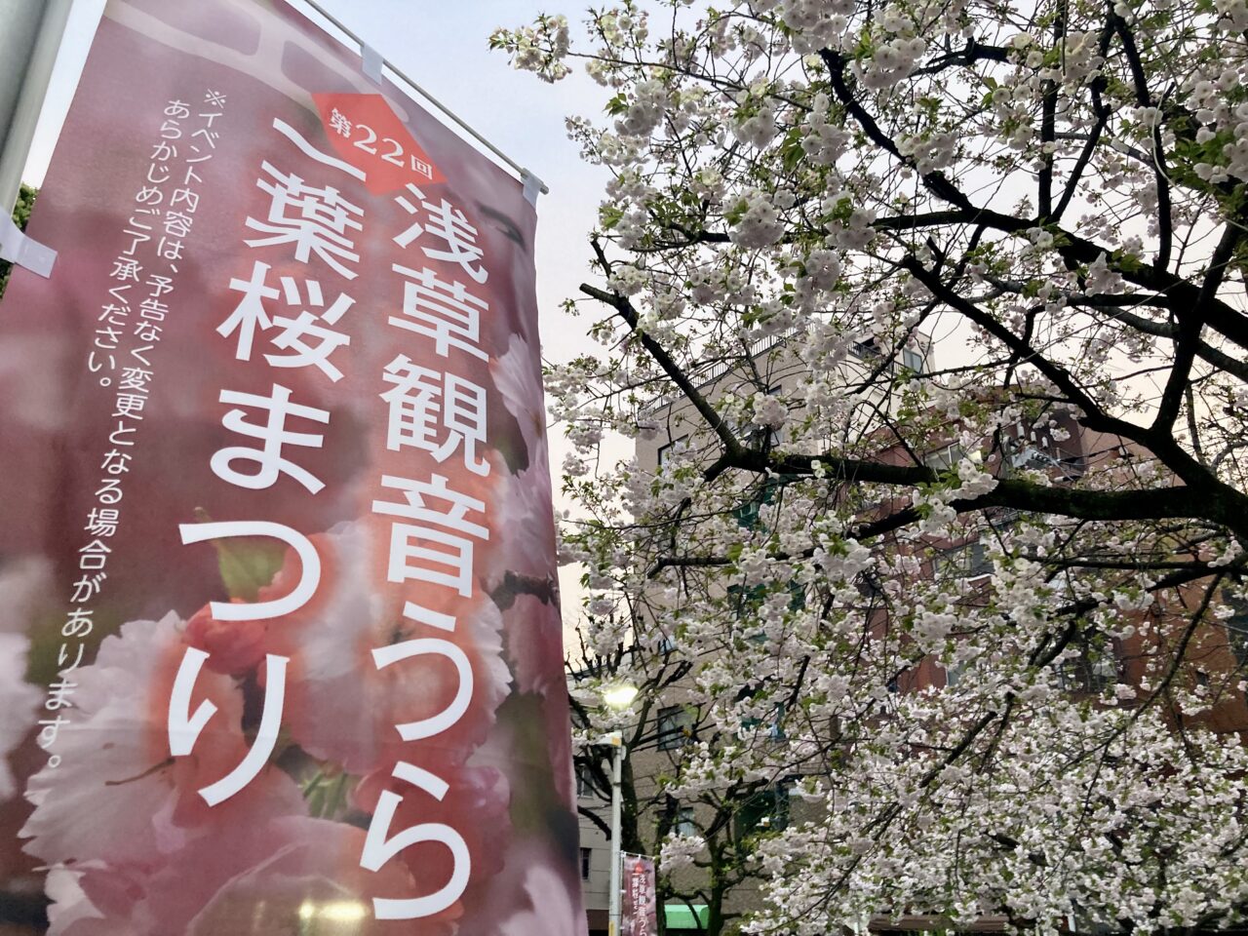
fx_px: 1009
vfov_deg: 49.7
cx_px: 624
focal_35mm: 28
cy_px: 468
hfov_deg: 63.4
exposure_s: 1/50
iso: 125
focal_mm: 3.99
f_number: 1.8
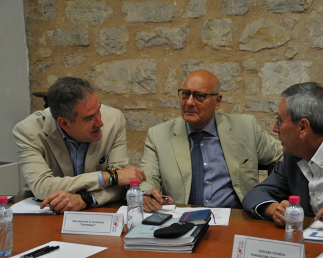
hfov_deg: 23.3
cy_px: 130
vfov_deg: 18.7
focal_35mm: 82
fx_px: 783
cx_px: 180
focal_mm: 48
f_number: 4.8
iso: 800
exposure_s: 1/50
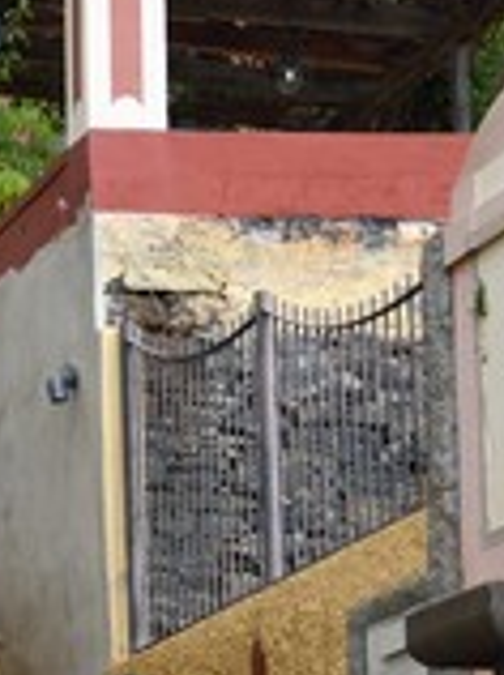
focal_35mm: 179
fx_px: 3484
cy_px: 466
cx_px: -128
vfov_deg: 11.0
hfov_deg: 8.2
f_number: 5
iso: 640
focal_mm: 70
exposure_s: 1/1250
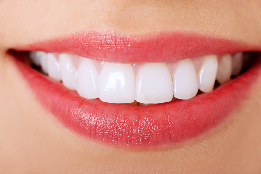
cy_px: 87
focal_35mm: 150
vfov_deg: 9.2
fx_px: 1088
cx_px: 130
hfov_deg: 13.7
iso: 100
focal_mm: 150
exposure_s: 1/200
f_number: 16
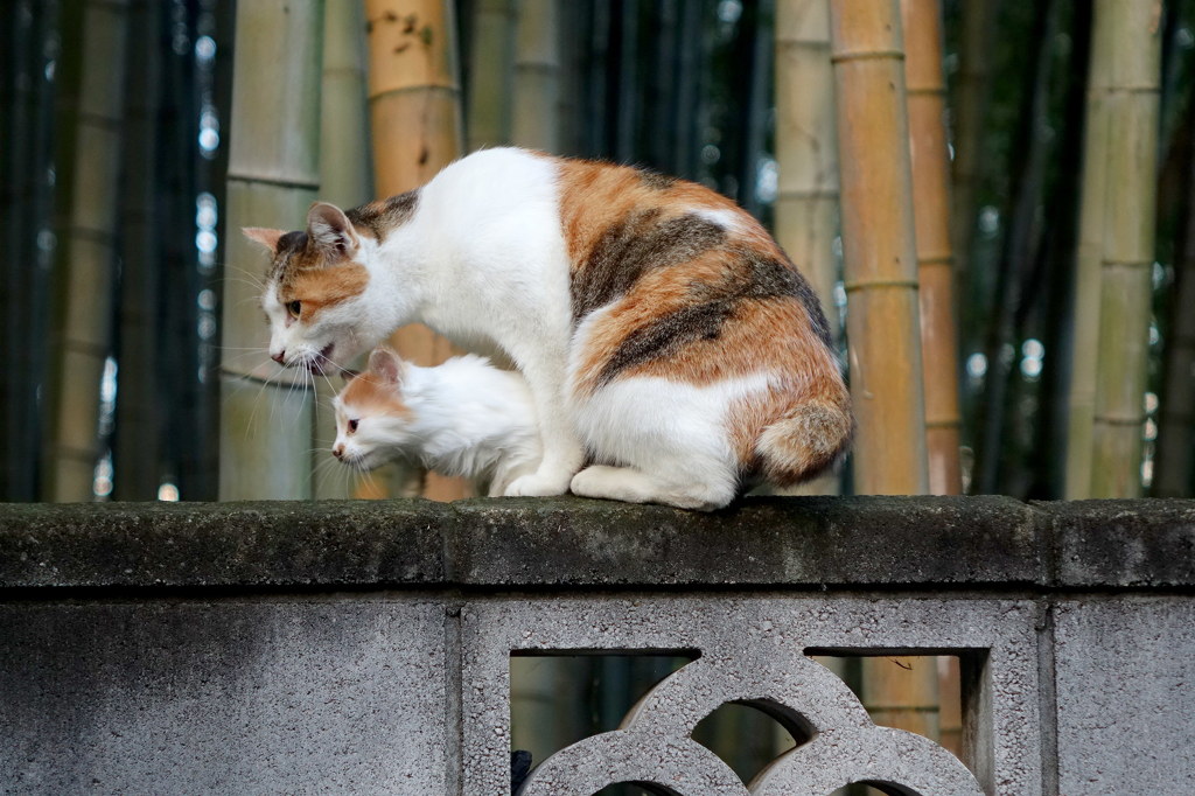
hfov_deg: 16.0
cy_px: 398
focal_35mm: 128
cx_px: 598
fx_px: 4247
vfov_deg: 10.7
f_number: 2.8
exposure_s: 1/250
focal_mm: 47.05
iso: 500
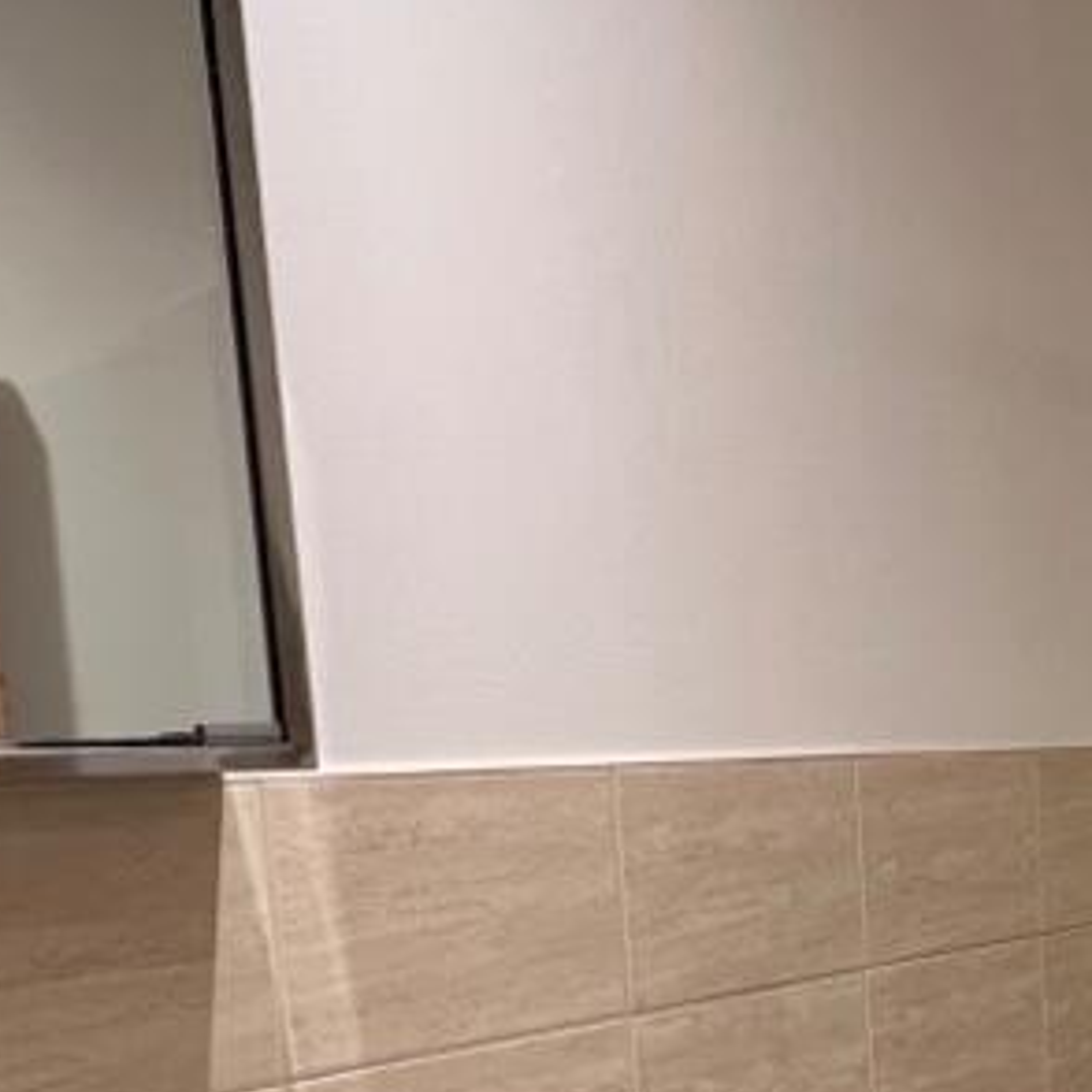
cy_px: 910
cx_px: 1367
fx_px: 1428
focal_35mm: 40
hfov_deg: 32.9
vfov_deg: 39.8
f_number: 1.8
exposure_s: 1/50
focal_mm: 1.57
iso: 125
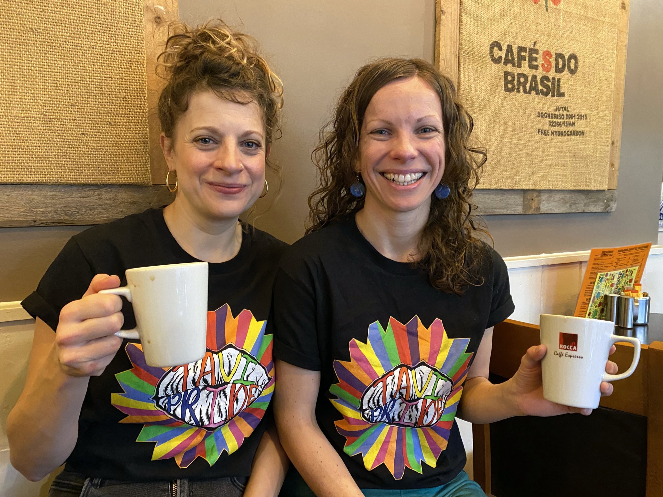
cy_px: 248
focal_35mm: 26
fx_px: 498
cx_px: 332
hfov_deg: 67.3
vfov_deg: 53.1
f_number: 1.8
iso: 500
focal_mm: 4.25
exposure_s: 1/33
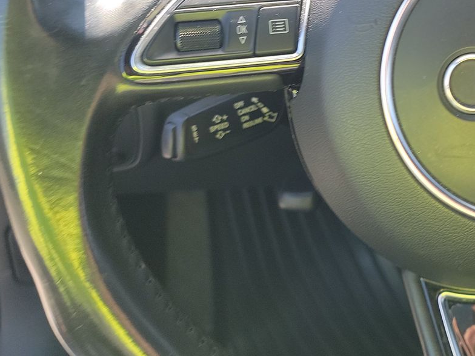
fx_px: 672
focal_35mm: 49
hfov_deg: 37.1
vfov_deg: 28.1
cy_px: 13
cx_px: 403
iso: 75
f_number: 1.8
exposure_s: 1/119
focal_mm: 6.7
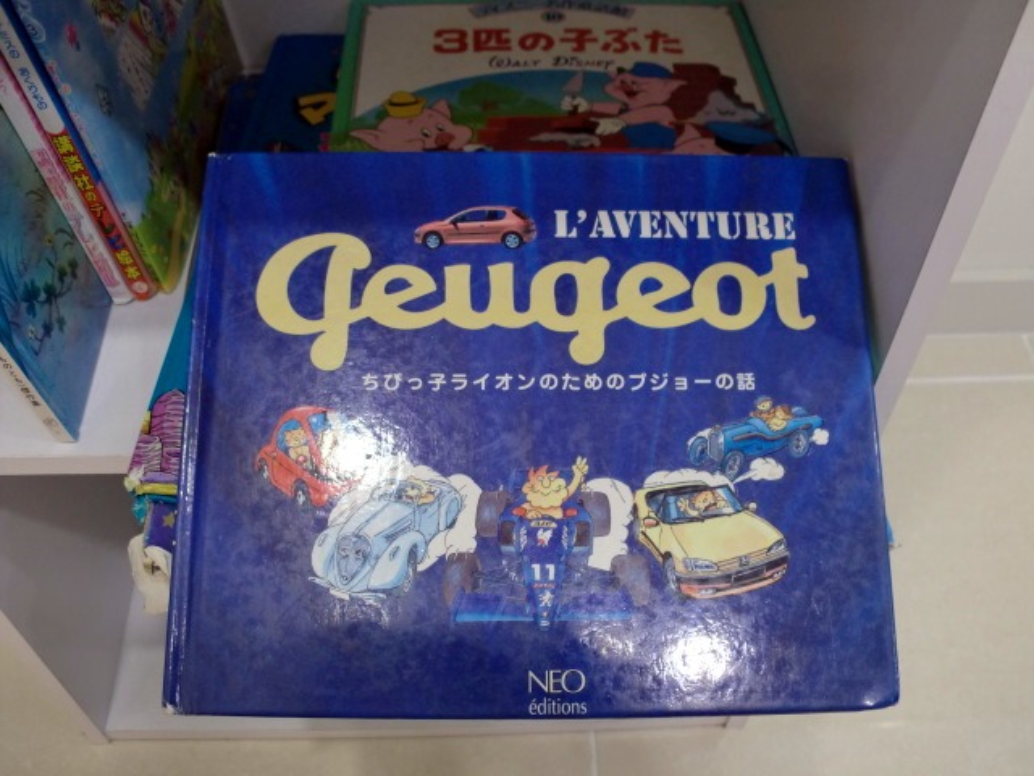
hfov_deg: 52.6
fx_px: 1045
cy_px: 388
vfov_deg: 40.7
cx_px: 517
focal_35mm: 35
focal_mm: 6.3
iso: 160
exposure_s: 1/60
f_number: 3.1
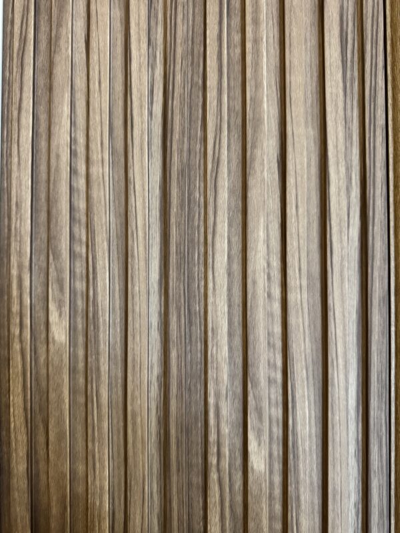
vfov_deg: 71.6
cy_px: 266
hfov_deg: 56.8
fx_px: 370
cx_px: 200
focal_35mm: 24
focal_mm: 6.76
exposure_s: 1/50
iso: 640
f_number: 1.78
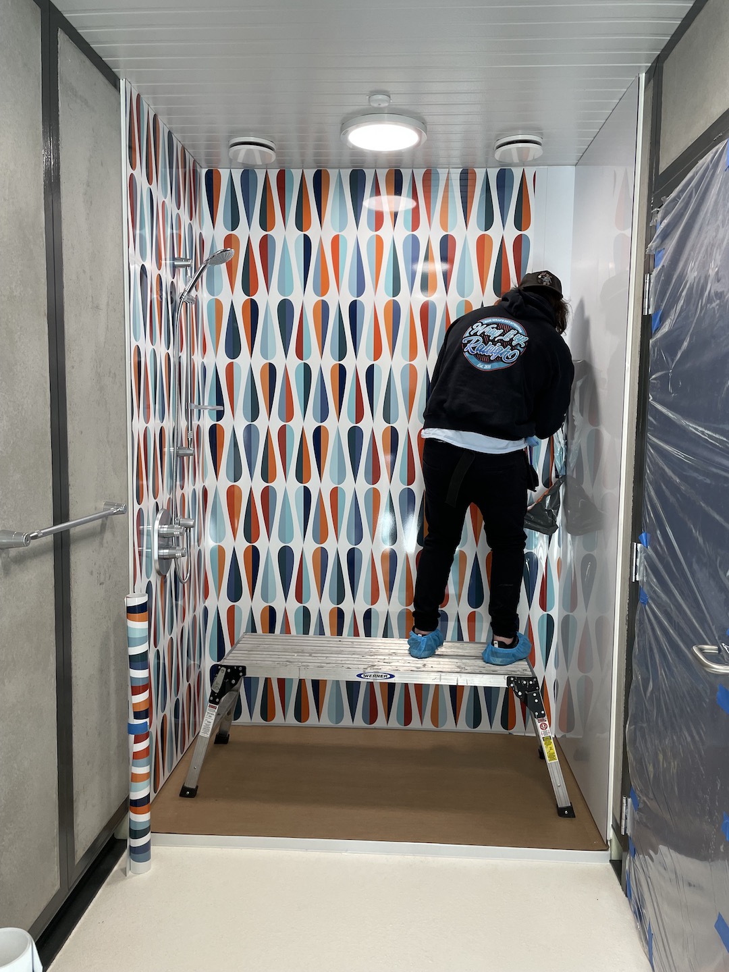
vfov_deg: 67.3
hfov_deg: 53.1
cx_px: 364
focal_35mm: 26
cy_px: 486
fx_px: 730
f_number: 1.6
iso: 100
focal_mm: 4.2
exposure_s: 1/120
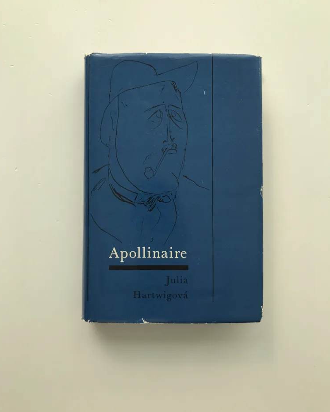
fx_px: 366
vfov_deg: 58.7
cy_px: 188
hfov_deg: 48.5
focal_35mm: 30
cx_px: 165
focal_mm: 3.99
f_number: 1.8
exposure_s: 1/451
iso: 20
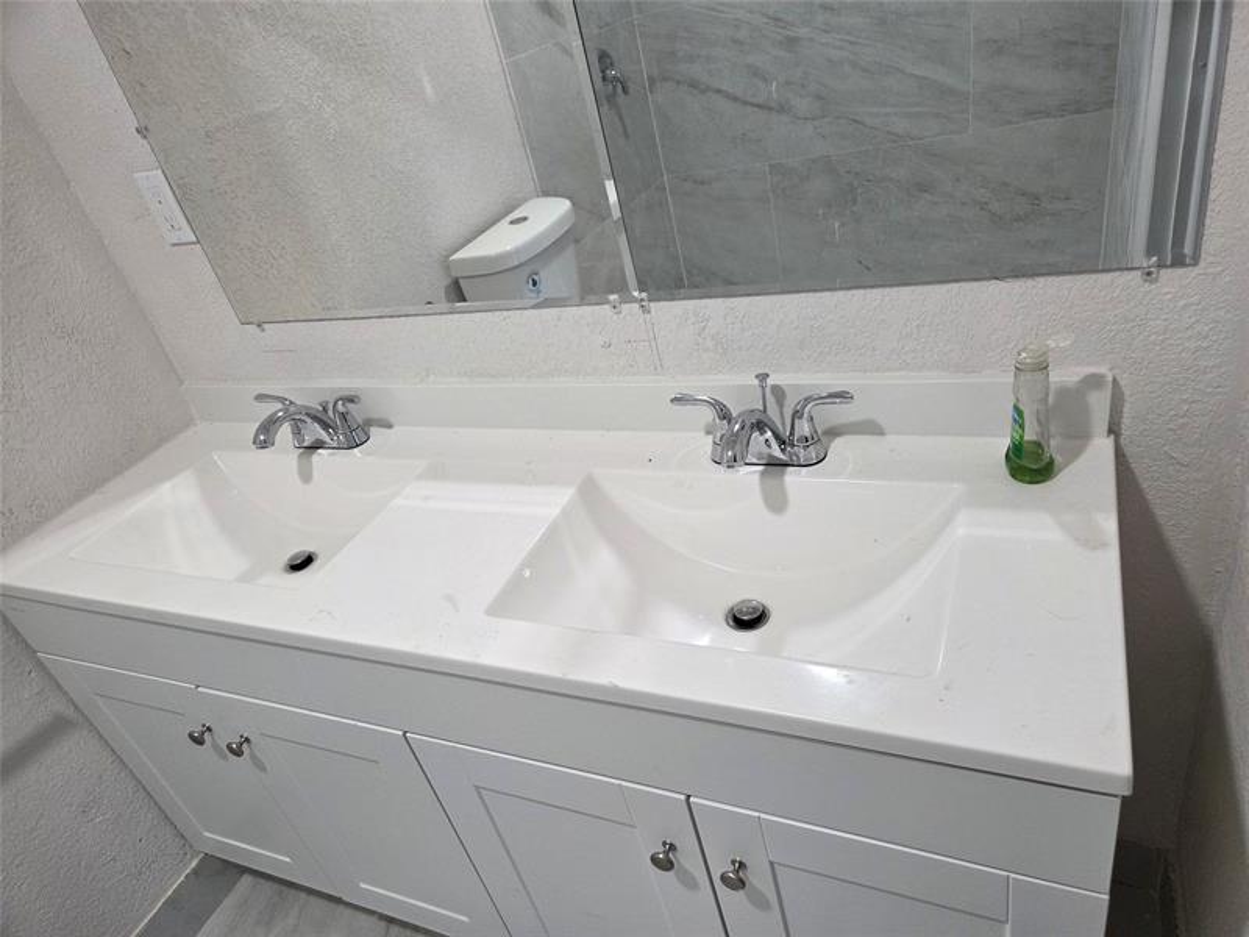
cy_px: 468
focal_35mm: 23
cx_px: 624
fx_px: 830
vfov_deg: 58.9
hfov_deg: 73.9
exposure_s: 1/120
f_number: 1.8
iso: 200
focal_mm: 5.4
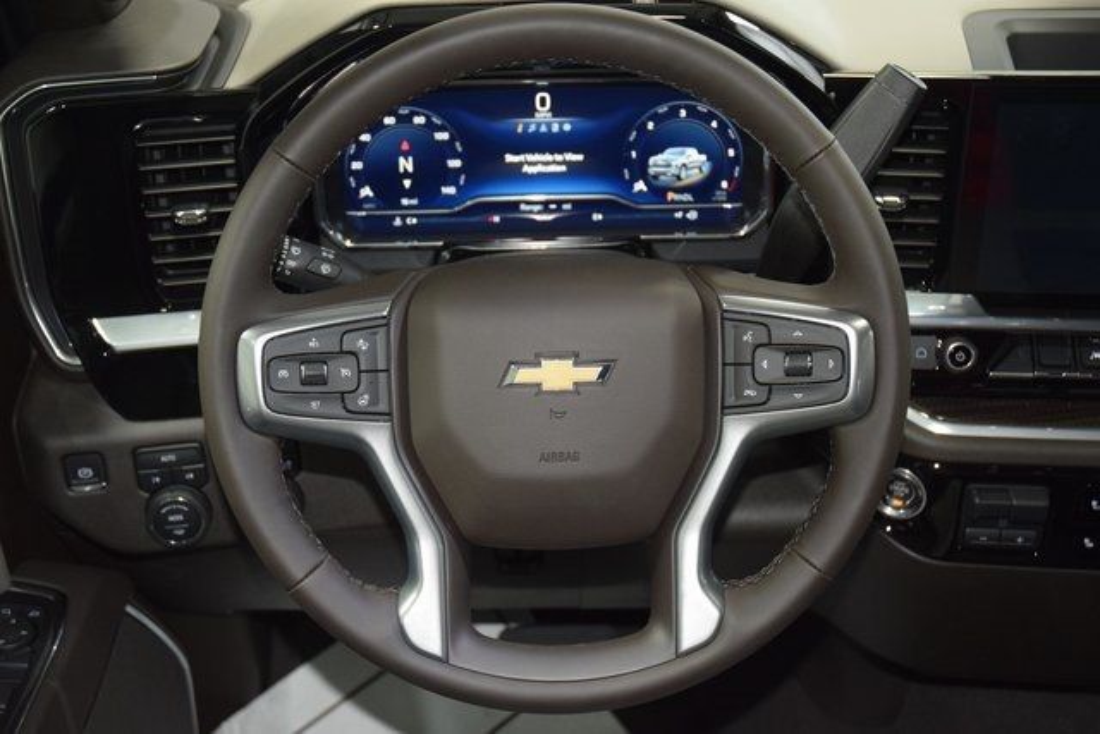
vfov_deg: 29.0
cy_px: 367
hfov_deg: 42.3
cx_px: 550
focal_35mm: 46
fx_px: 1421
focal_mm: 31
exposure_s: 1/50
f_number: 4
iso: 2000
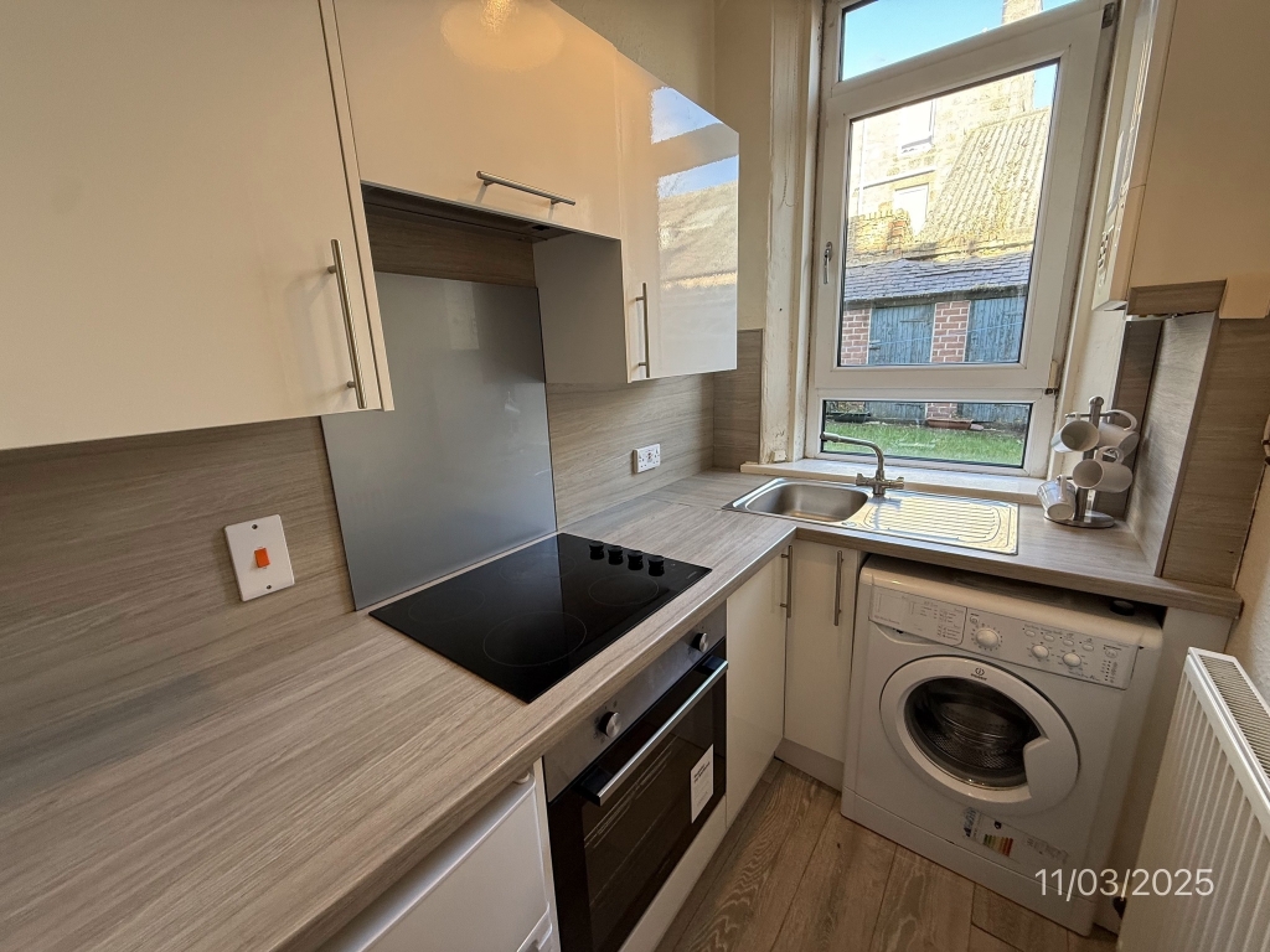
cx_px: 635
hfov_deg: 102.1
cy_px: 476
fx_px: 514
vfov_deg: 85.7
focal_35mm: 14
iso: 200
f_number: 2.2
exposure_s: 1/99
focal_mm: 2.22
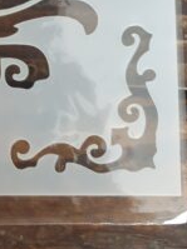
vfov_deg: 24.7
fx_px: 541
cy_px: -7
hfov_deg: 18.3
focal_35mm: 75
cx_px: -58
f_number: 1.5
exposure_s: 1/16
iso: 250
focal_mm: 4.3
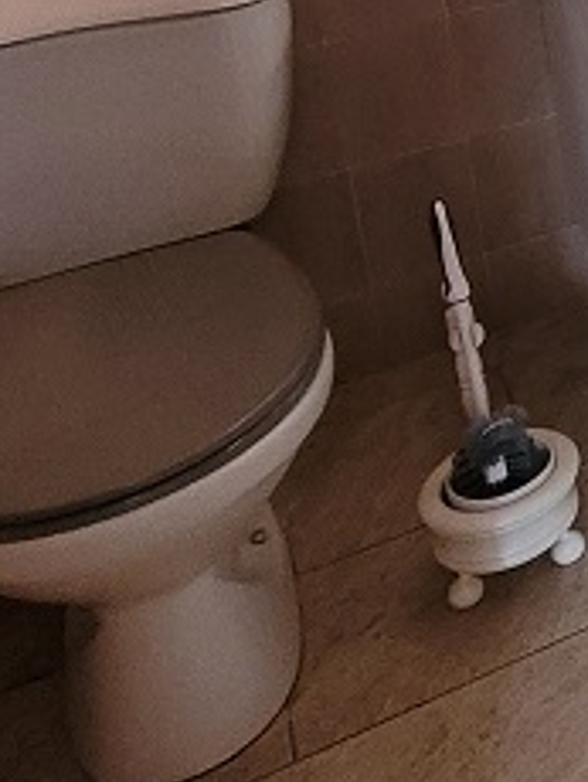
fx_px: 1379
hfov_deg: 15.5
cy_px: -184
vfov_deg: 27.4
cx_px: 1346
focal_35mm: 61
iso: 320
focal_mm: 1.74
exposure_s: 1/50
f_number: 2.2
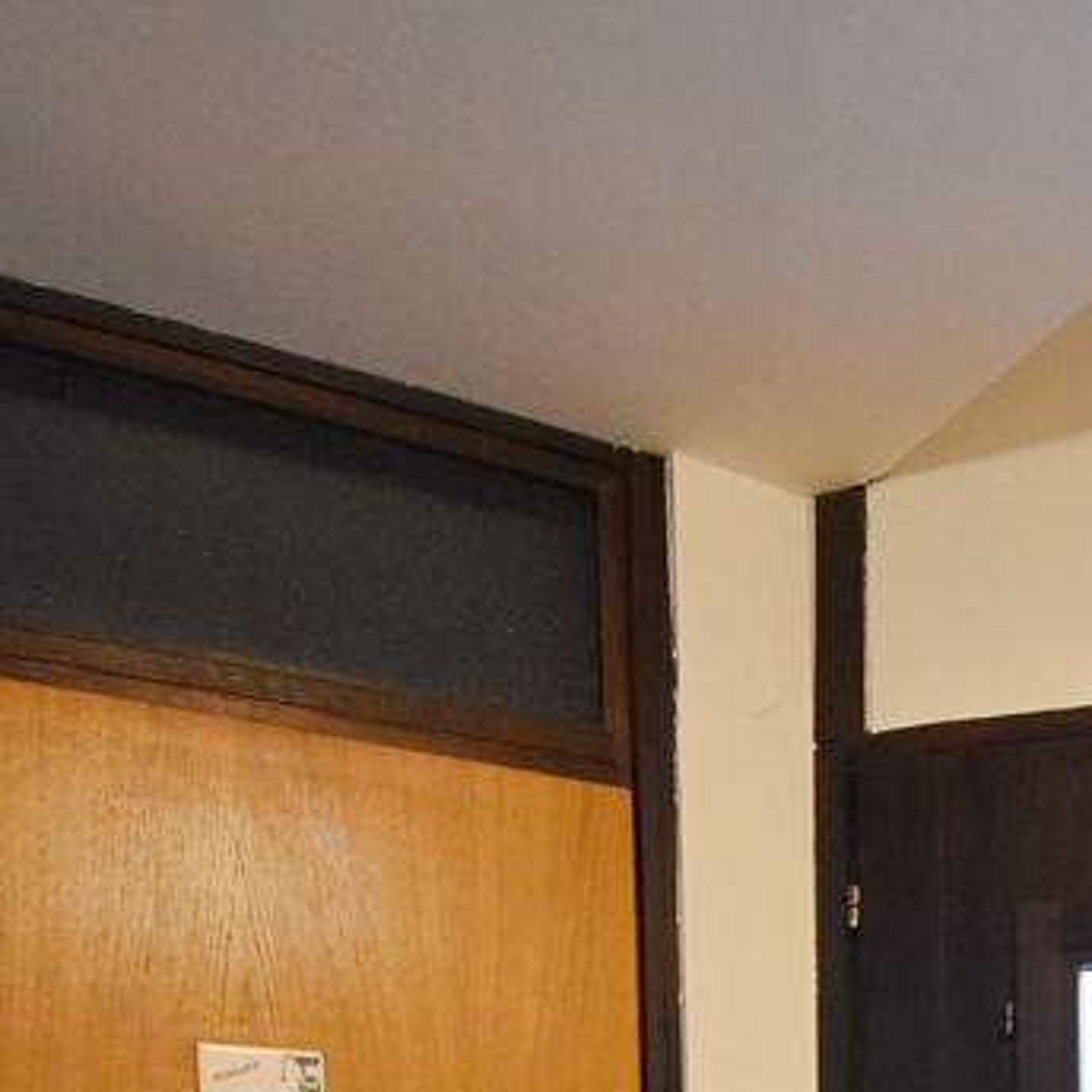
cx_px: 990
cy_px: 1457
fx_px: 1428
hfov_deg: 38.8
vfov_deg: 31.2
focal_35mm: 40
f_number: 4.5
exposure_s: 1/30
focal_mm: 10
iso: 2500
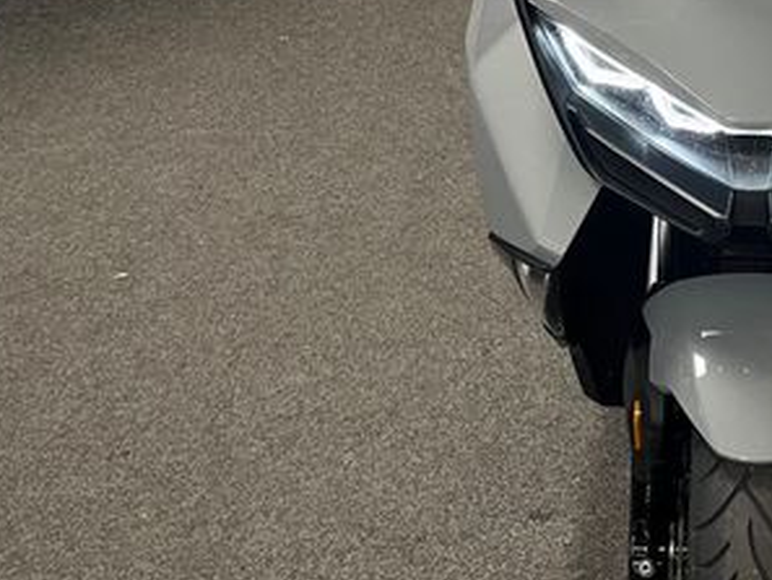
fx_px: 1249
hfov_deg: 31.9
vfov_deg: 25.2
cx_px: 754
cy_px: 47
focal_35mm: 56
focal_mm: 5.1
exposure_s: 1/55
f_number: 1.6
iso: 160
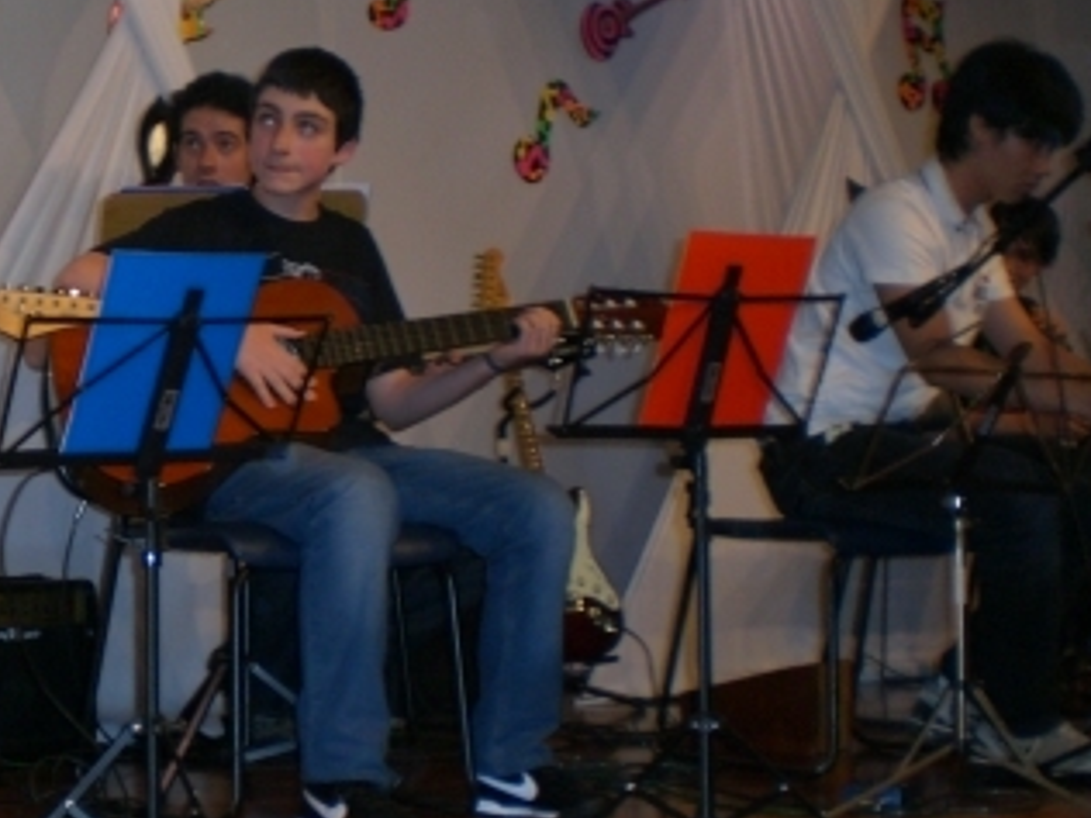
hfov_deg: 25.0
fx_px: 2427
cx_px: 266
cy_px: 359
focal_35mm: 77
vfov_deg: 19.1
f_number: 3.1
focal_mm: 6.3
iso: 50
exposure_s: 1/60
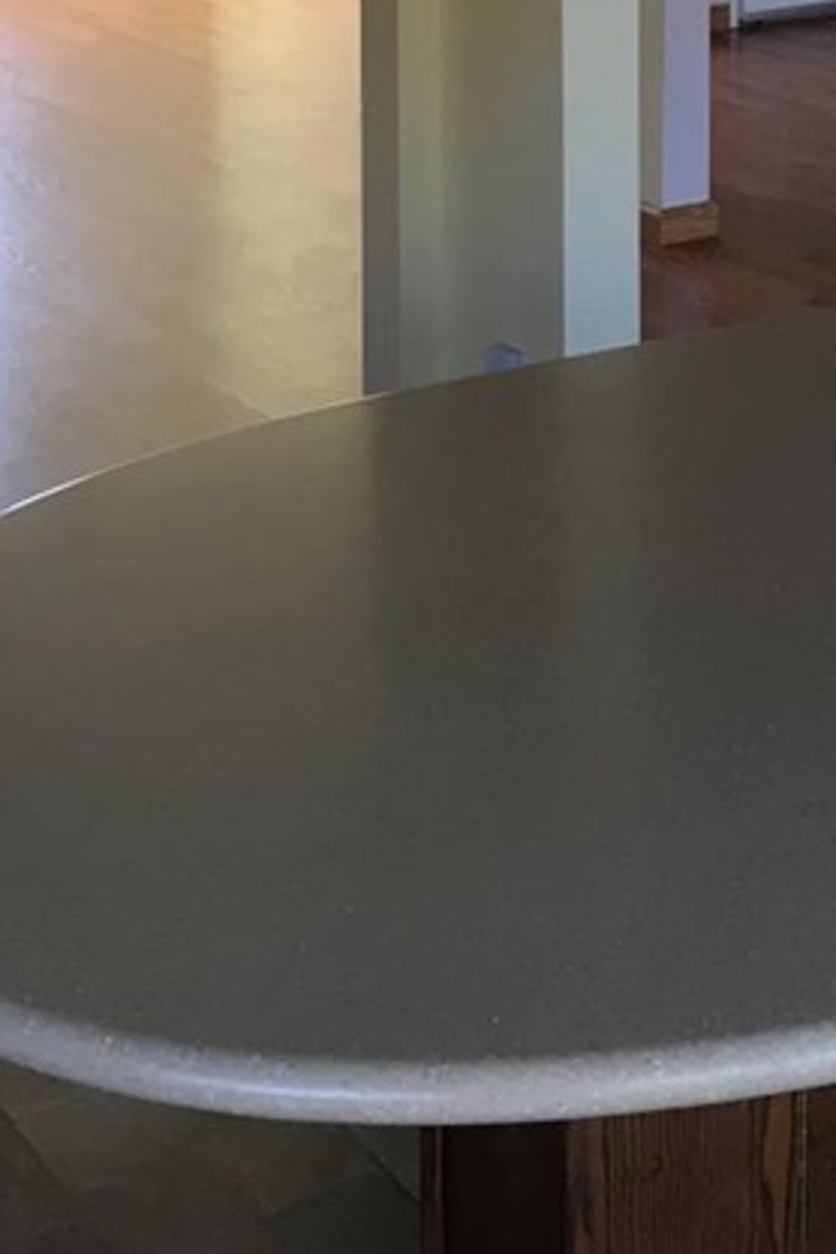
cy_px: -168
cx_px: 934
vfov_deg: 25.2
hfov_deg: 17.7
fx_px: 2577
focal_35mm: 74
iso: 50
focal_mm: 4.15
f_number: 2.2
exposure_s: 1/30
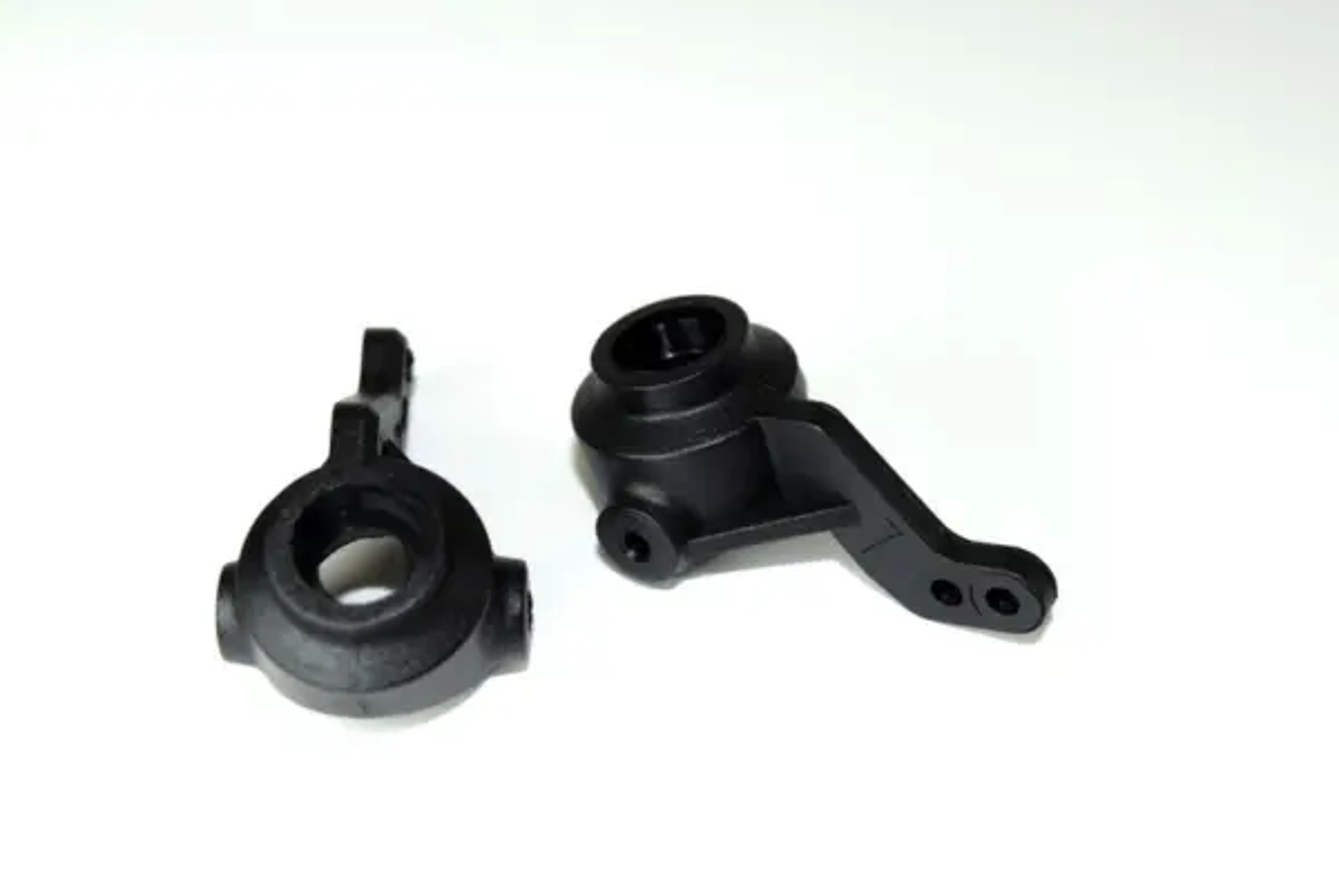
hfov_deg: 35.0
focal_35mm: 57
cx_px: 670
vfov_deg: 23.8
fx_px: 2122
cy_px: 448
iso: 100
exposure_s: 1/60
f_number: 9
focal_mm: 38
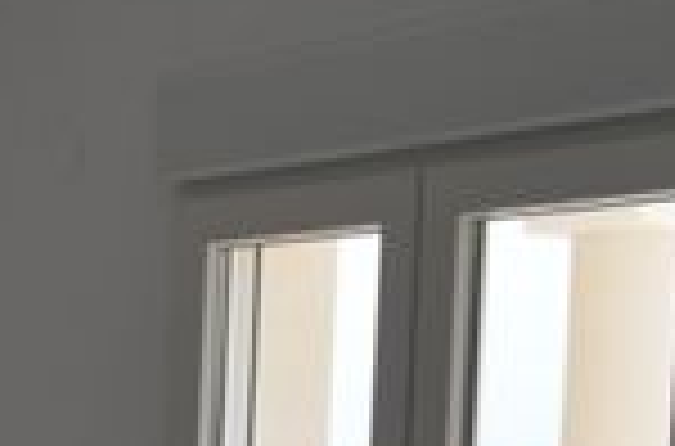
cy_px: 696
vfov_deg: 10.3
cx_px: -632
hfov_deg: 13.9
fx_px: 2374
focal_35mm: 127
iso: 200
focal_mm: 18
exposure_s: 1/250
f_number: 8
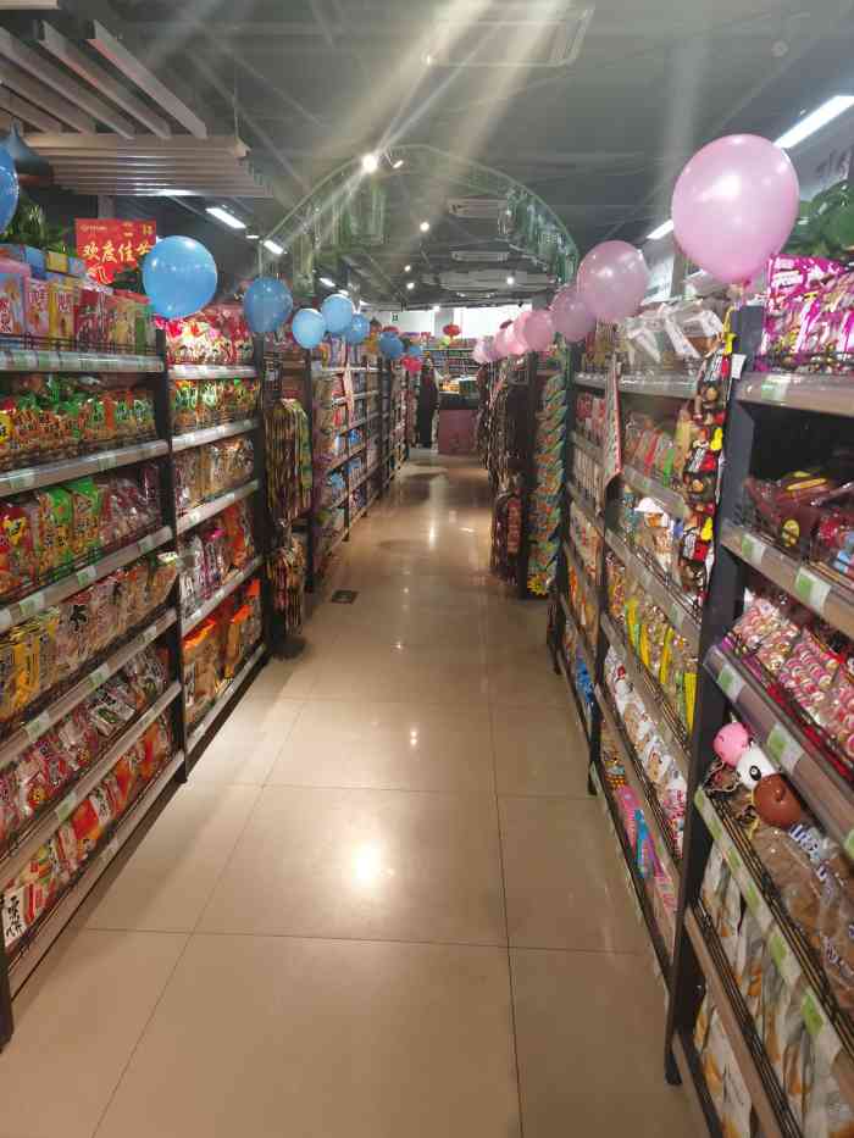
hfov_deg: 51.4
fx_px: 888
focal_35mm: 27
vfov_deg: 65.3
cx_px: 427
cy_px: 569
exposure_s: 1/100
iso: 100
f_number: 1.6
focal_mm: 5.56
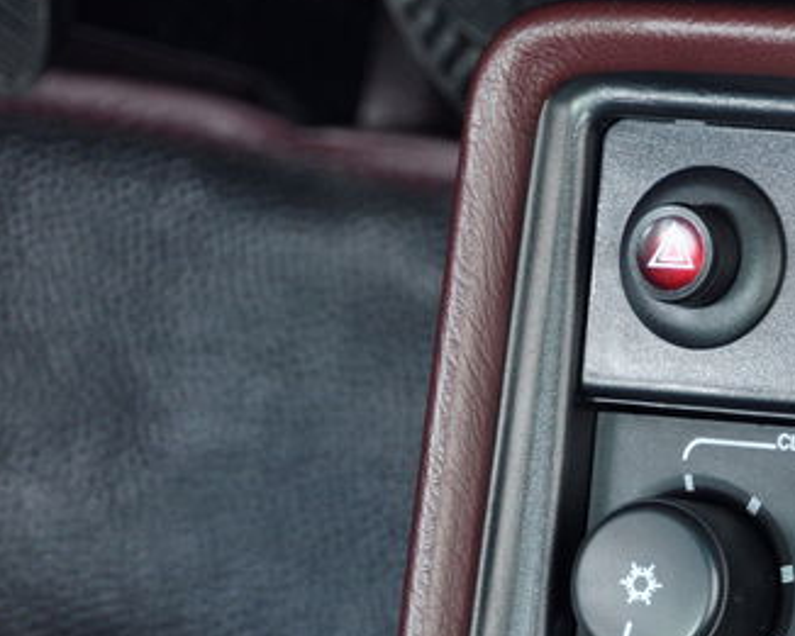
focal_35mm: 404
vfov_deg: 3.8
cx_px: 812
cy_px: 507
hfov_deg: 4.8
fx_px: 9509
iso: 500
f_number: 5.6
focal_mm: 122
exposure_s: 1/4
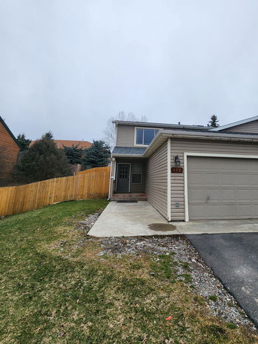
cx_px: 159
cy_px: 137
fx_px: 169
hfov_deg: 73.6
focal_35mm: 17
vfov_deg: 89.9
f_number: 2.2
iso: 50
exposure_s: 1/349
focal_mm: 2.2
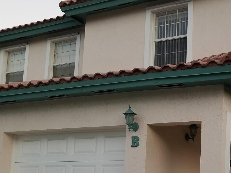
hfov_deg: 31.1
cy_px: 137
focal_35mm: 57
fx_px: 380
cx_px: 234
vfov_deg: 25.2
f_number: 1.7
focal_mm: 4.2
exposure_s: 1/60
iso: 80
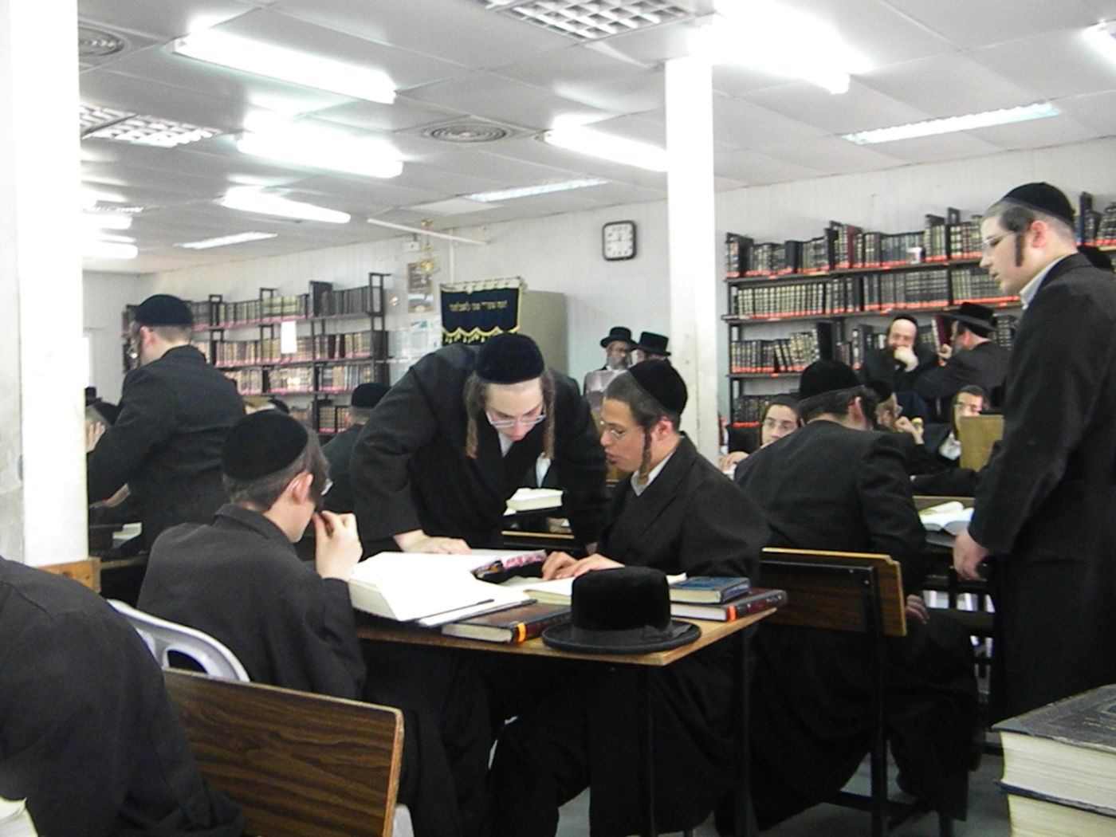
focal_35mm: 36
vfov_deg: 39.7
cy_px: 418
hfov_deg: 51.4
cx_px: 558
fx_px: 1161
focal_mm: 6.4
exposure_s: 1/69
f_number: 3.7
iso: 922
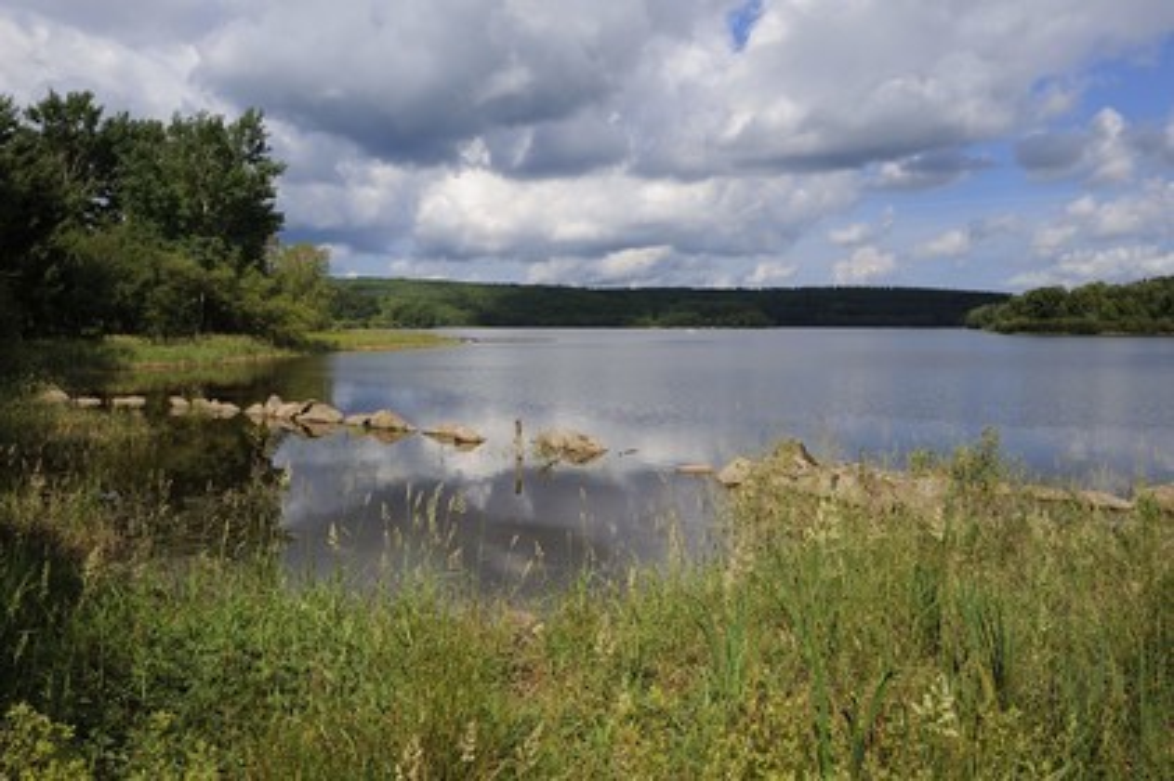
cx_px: 587
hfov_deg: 60.3
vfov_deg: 42.3
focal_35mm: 31
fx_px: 1010
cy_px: 390
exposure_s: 1/125
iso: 200
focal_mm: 31
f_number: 18
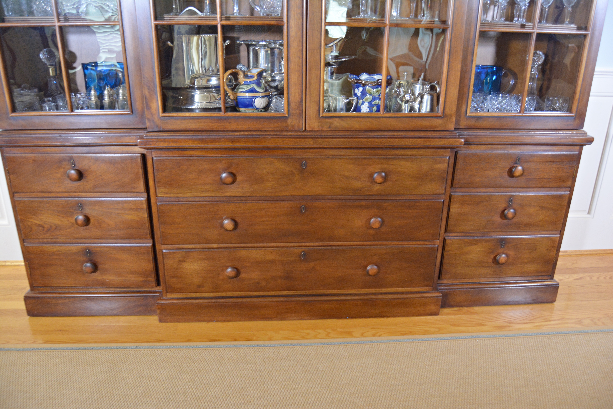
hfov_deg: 67.4
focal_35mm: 27
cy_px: 204
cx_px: 306
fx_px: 460
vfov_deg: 47.9
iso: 1250
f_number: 3.5
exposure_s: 1/30
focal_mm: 18
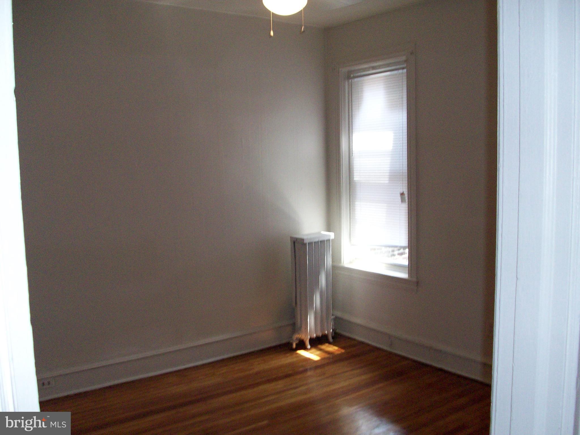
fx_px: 570
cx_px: 290
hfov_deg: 54.0
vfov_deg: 41.8
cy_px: 218
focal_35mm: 34
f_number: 2.8
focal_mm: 5.7
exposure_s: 1/60
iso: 160
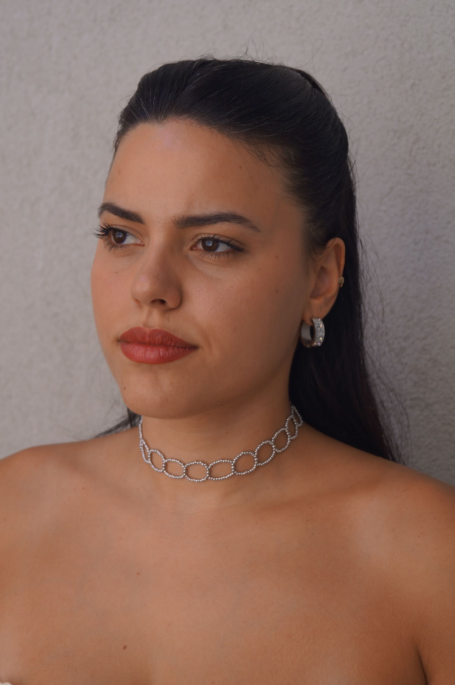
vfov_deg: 27.0
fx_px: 1425
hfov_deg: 18.1
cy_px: 342
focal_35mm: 75
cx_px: 228
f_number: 5.6
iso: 160
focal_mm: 50
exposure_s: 1/160
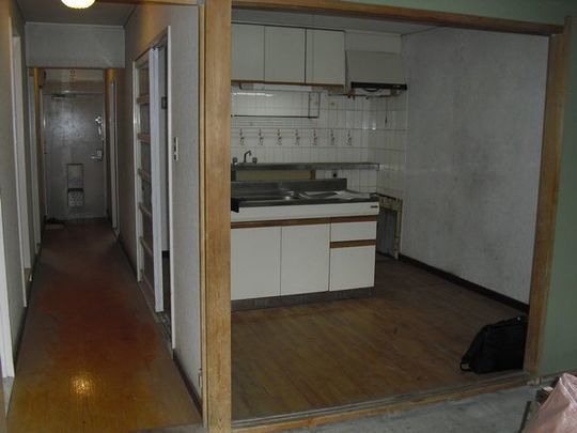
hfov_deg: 51.4
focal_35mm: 36
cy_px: 216
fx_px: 600
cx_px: 288
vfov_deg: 39.7
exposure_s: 1/125
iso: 200
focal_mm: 6.3
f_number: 3.1
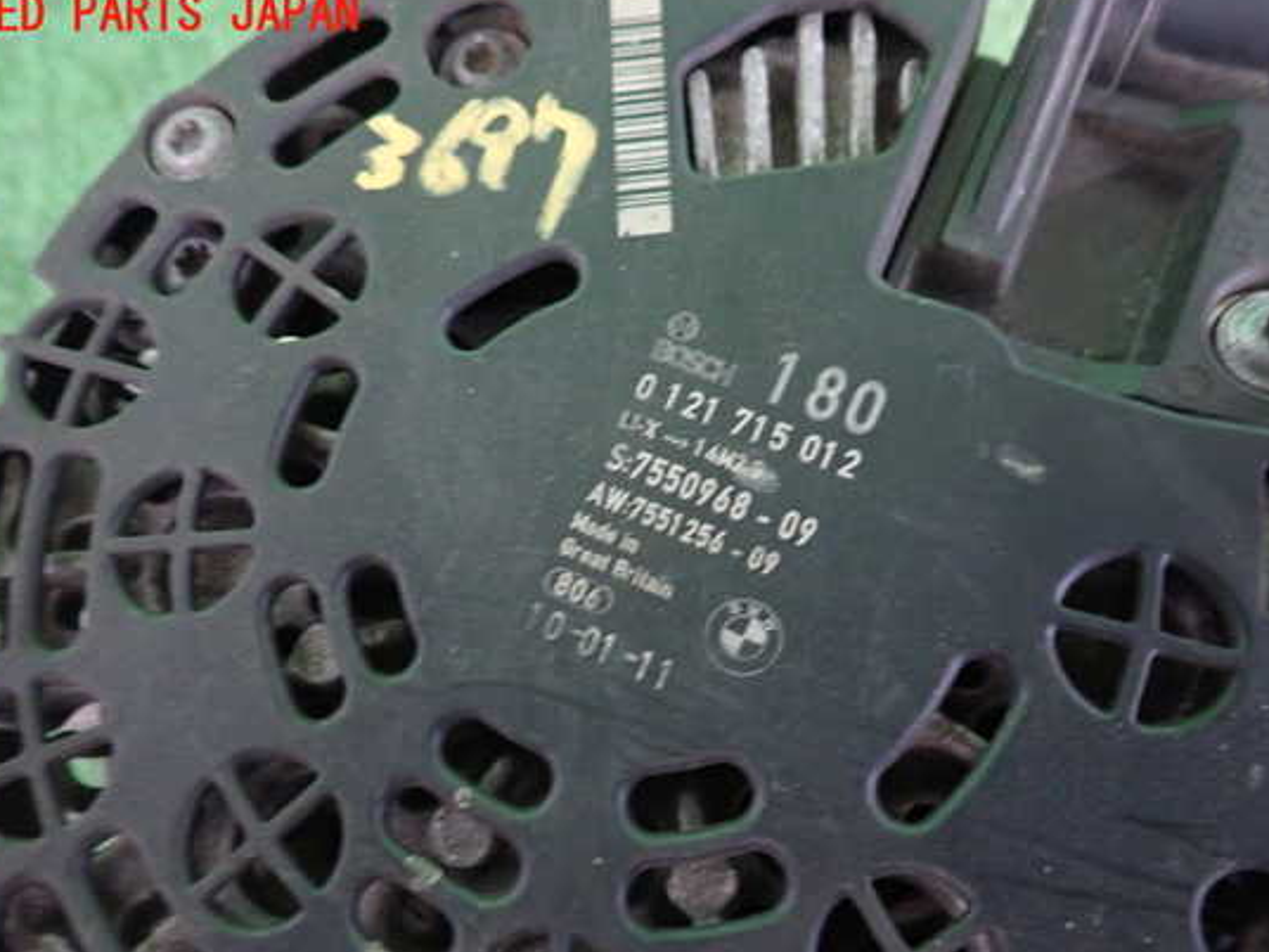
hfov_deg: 63.4
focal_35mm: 28
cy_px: 519
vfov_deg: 49.7
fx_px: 1026
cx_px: 639
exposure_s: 1/30
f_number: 2
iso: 800
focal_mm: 4.5
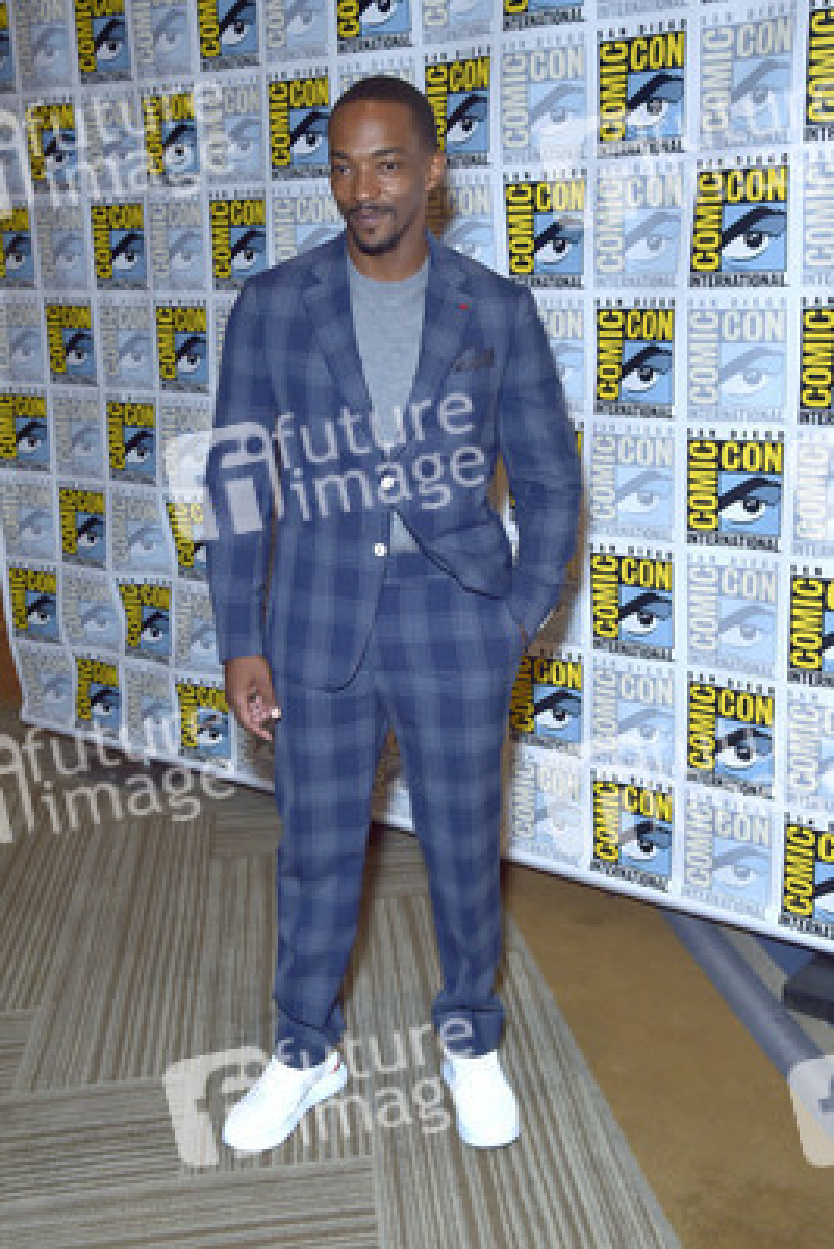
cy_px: 624
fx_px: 1528
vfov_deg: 44.5
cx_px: 417
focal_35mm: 44
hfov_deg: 30.5
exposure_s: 1/250
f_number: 6.3
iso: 1000
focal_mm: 44
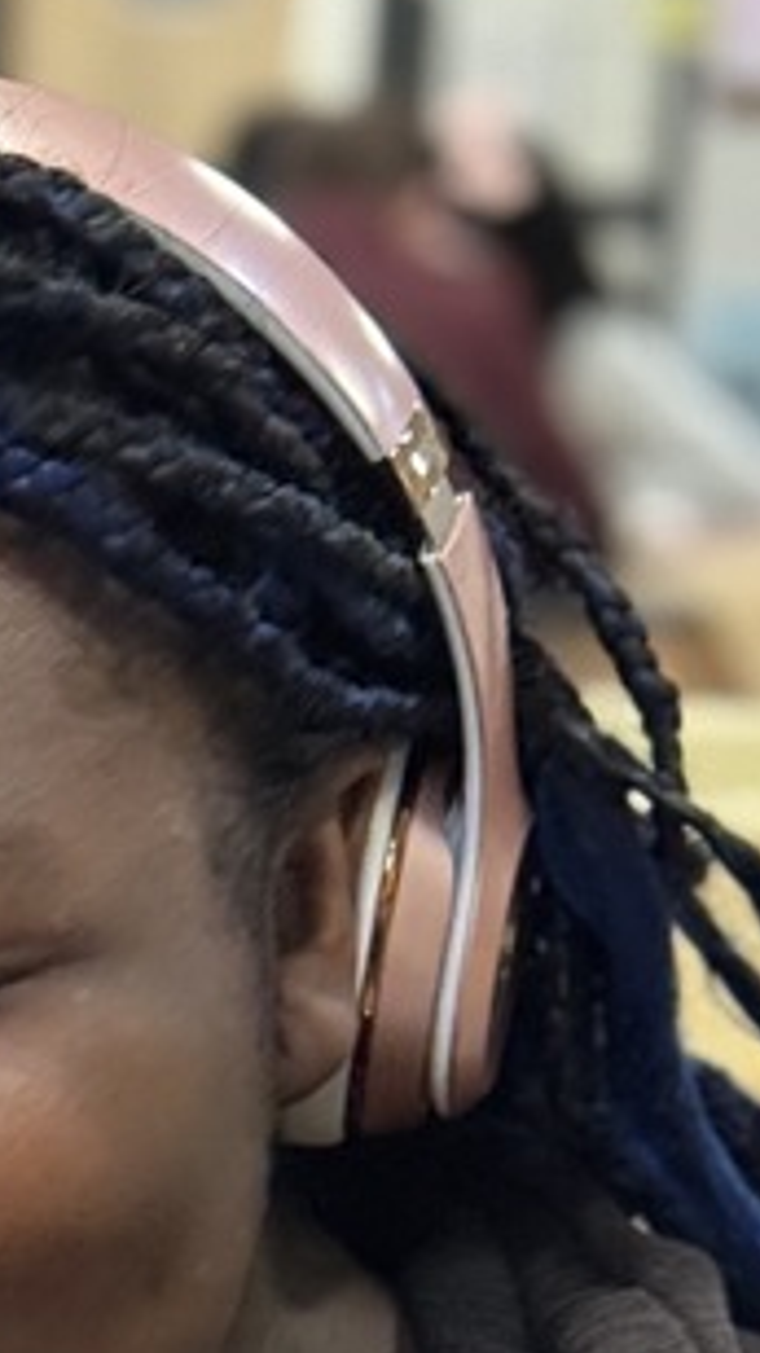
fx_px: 6241
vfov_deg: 11.7
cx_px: -619
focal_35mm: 174
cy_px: 2183
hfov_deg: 6.8
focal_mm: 6.76
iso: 400
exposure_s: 1/40
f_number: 1.78
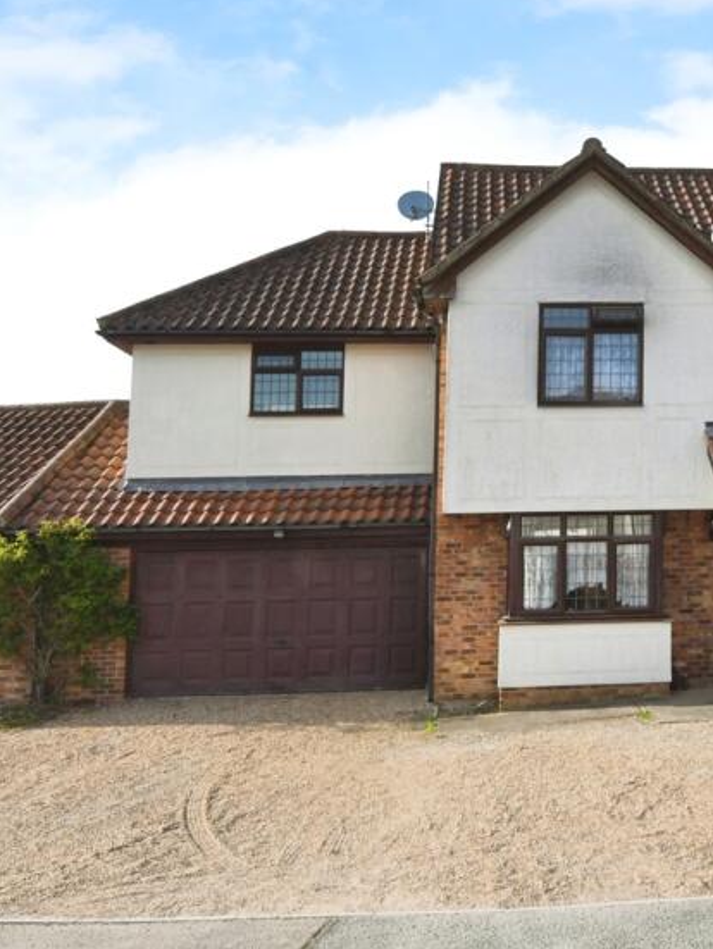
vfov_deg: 69.2
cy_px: 521
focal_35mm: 25
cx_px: 715
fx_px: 686
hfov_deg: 46.0
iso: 800
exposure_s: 1/250
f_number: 18
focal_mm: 14
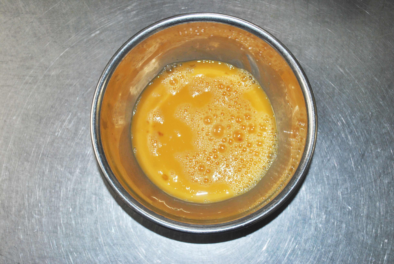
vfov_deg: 26.6
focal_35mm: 51
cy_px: 132
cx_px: 197
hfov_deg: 38.8
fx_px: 559
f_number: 5
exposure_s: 1/40
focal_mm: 34
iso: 200
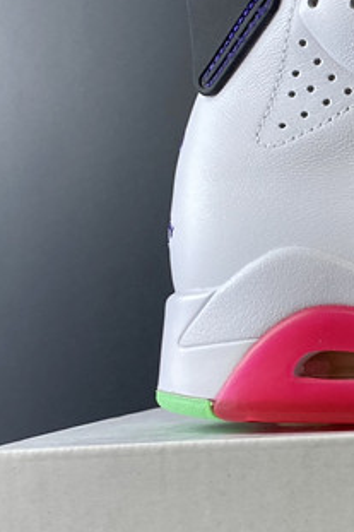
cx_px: 643
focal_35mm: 87
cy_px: 383
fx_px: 1285
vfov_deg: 23.2
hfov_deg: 13.9
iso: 80
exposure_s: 1/100
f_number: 1.8
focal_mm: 4.25
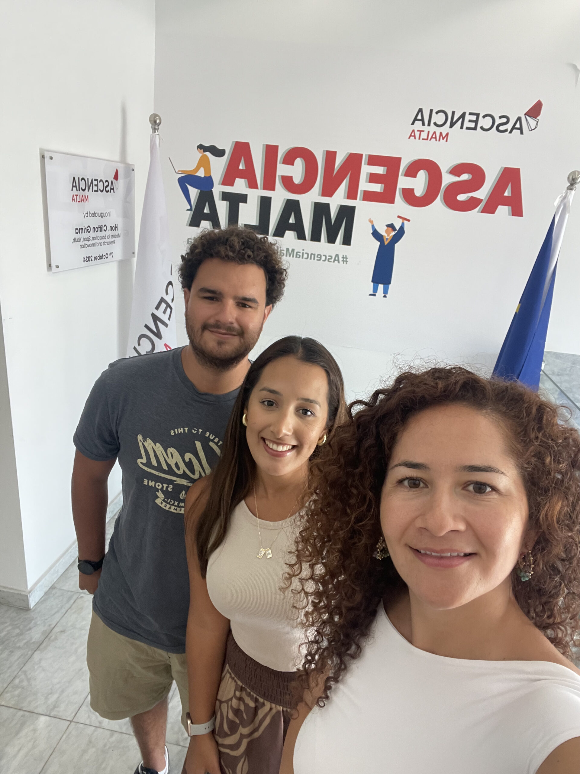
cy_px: 387
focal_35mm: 23
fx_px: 514
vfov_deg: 73.9
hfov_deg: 58.9
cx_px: 290
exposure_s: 1/60
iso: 250
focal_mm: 2.71
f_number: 2.2
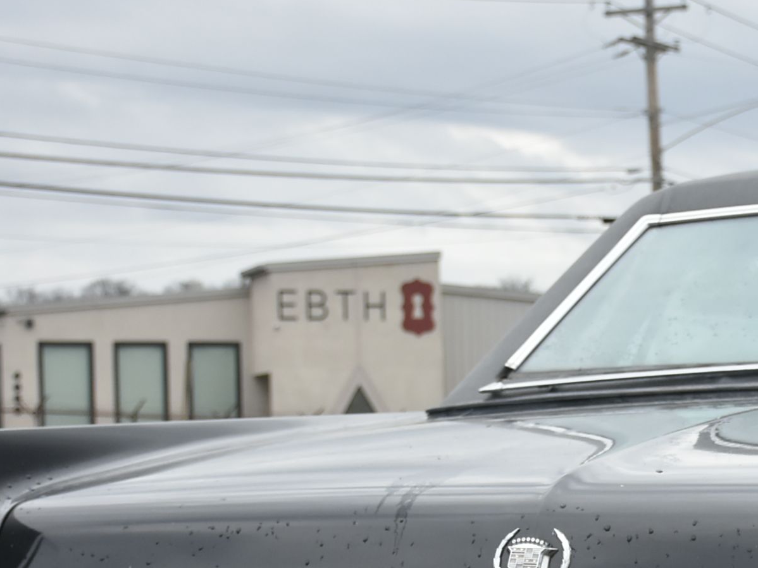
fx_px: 2763
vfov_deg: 11.6
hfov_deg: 15.3
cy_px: 548
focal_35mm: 126
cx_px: 753
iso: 800
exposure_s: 1/160
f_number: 6.3
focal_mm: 35
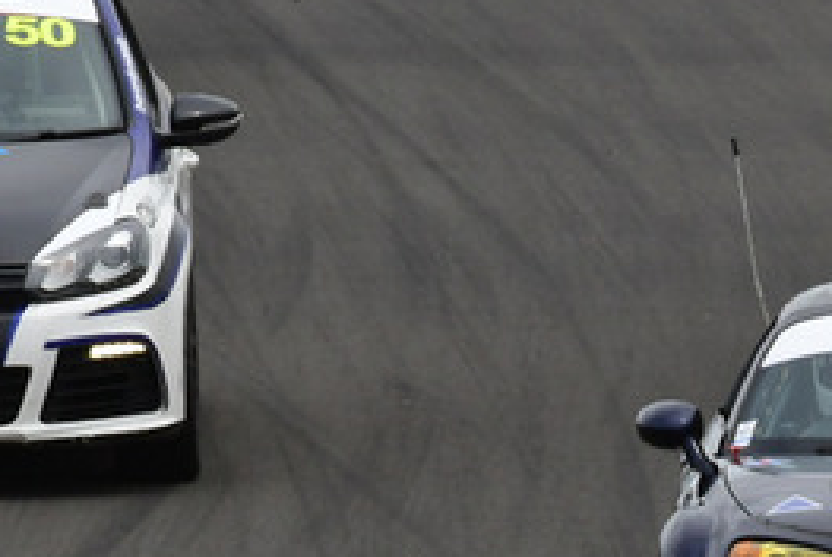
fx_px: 47499
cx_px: 756
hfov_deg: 1.0
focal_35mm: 2053
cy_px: 402
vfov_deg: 0.7
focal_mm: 450
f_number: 11
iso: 500
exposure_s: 1/640
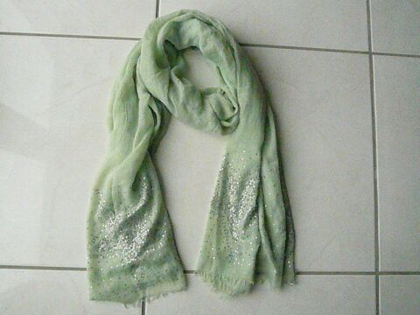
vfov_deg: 44.2
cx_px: 210
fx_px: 388
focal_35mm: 32
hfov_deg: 56.8
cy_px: 158
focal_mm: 5.2
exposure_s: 1/250
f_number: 9
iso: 3200
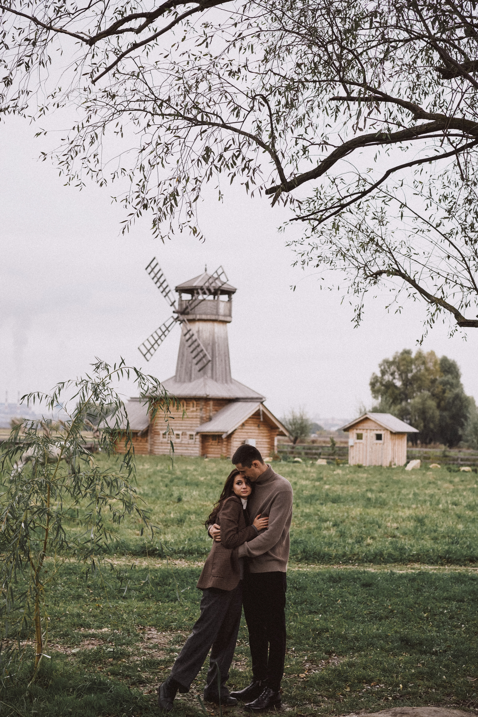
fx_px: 1095
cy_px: 358
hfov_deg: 24.6
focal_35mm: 55
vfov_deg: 36.2
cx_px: 239
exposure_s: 1/200
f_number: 3.5
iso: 400
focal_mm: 55
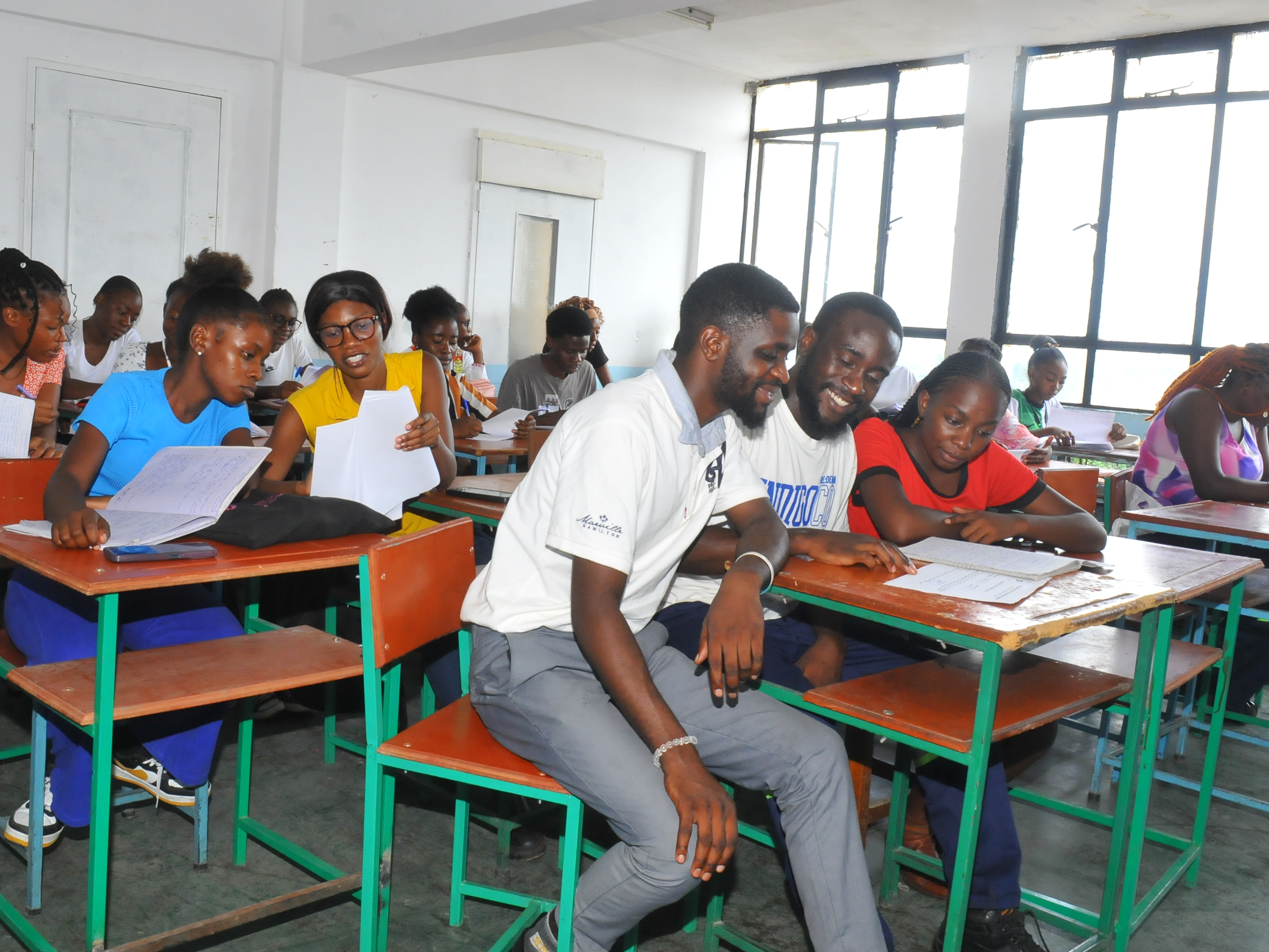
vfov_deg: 41.2
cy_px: 480
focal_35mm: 35
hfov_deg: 53.1
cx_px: 549
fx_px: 1267
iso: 1100
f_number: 13
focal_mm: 21
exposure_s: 1/80
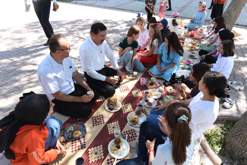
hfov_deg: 78.6
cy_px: 82
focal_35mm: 22
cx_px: 124
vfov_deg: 57.3
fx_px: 151
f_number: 6.3
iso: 250
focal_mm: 22
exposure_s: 1/125
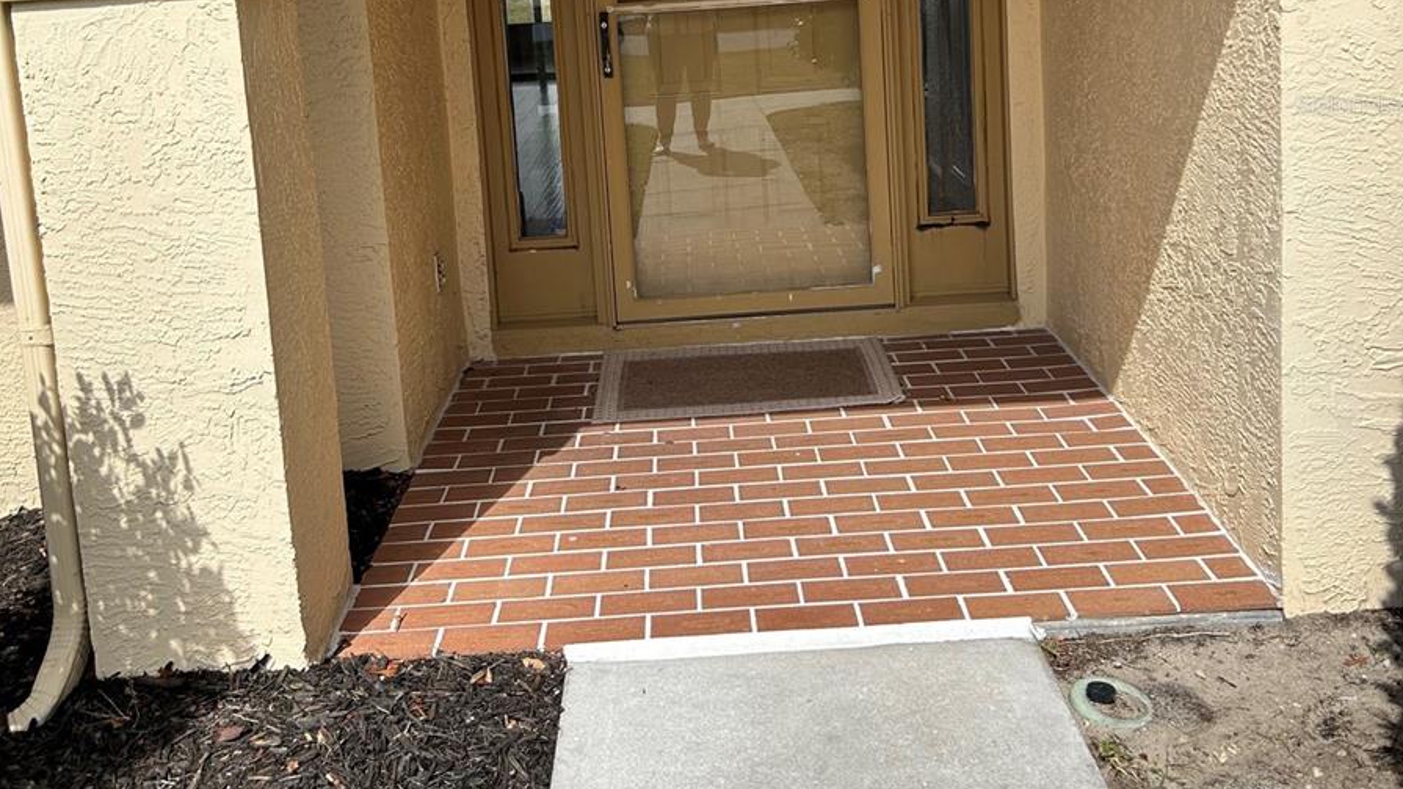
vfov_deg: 30.0
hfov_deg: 52.8
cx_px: 702
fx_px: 1413
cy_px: 104
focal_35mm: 38
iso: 50
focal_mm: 5.7
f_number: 1.5
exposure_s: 1/3077
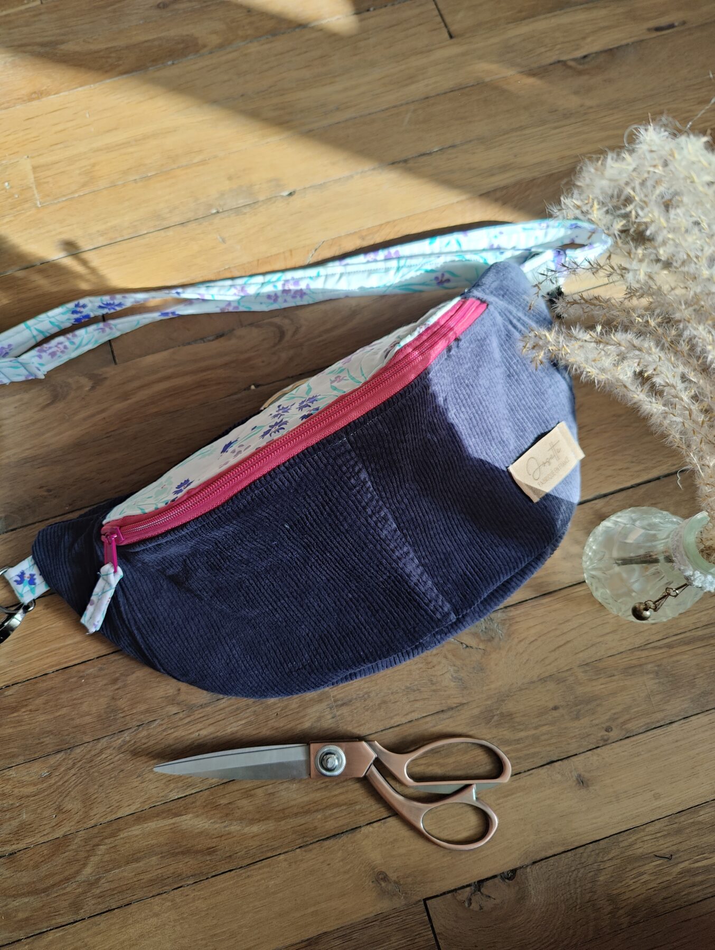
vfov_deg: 73.9
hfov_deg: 59.0
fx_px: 632
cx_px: 358
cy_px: 475
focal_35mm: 23
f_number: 1.8
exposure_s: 1/202
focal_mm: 6.06
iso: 50
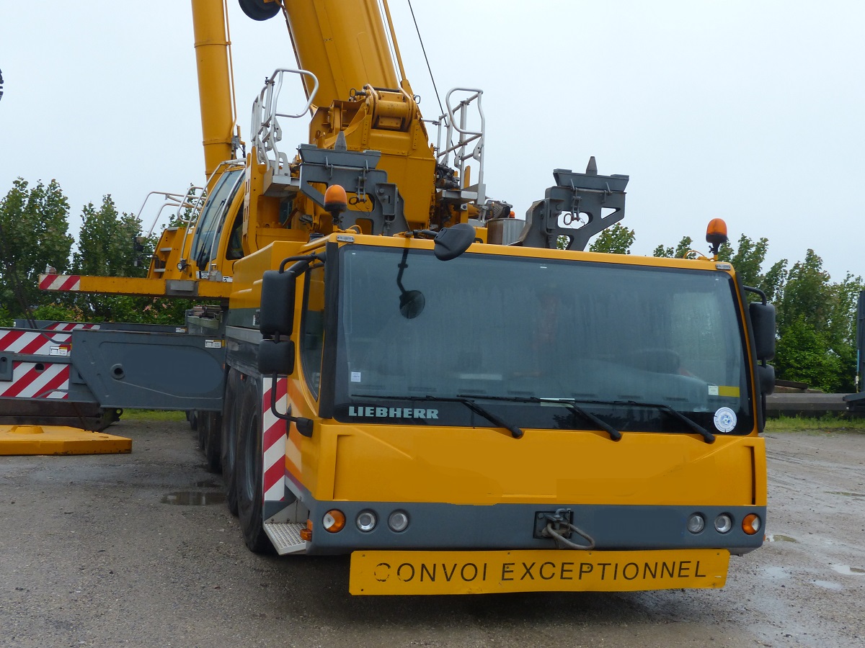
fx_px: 1124
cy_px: 324
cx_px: 432
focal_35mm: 45
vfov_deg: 32.2
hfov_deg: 42.1
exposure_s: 1/250
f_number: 4
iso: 160
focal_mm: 7.8
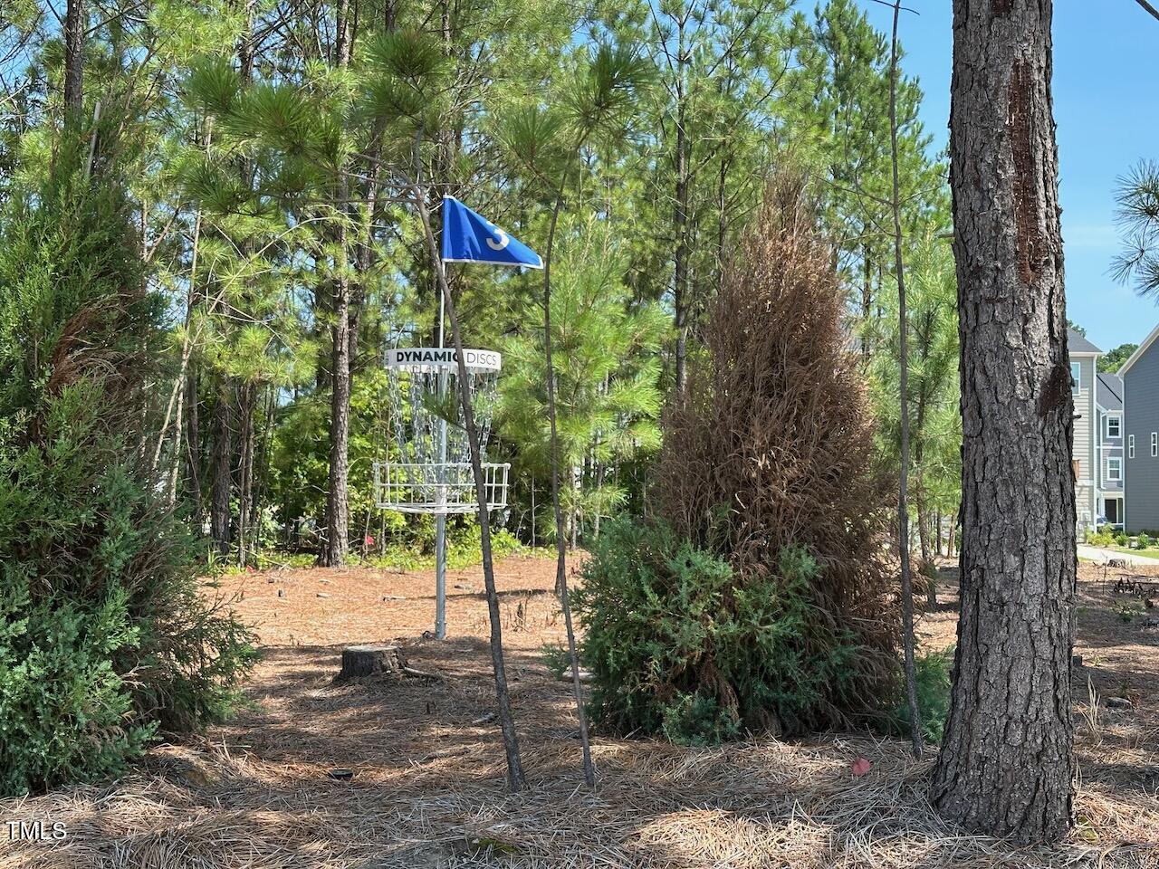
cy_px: 434
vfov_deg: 30.3
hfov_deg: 39.7
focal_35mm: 48
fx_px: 1607
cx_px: 580
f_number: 1.78
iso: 64
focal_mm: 6.86
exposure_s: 1/1000
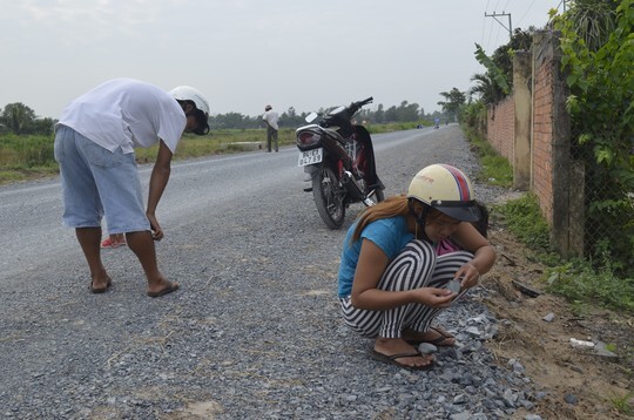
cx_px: 317
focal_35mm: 42
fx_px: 738
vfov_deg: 31.8
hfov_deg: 46.5
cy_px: 210
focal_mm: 28
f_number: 8
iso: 100
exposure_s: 1/200
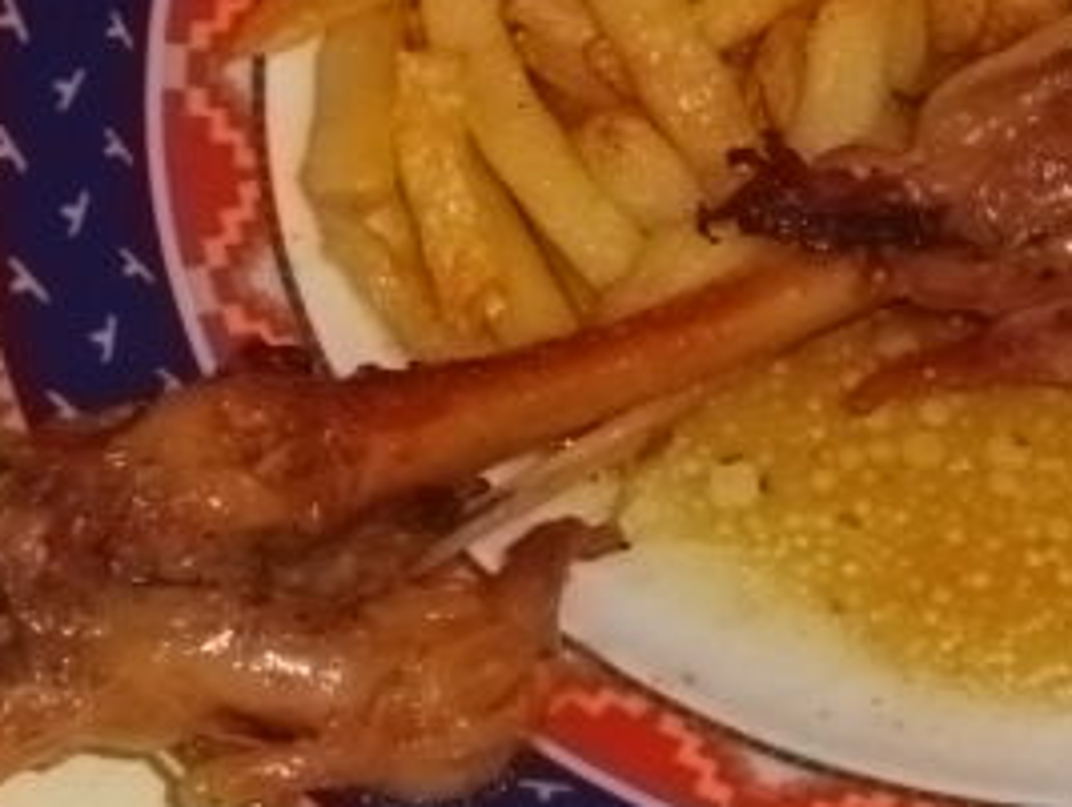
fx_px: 4900
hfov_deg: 12.4
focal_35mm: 158
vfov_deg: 9.4
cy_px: 149
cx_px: 968
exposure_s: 1/30
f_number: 4.4
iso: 400
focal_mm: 11.6
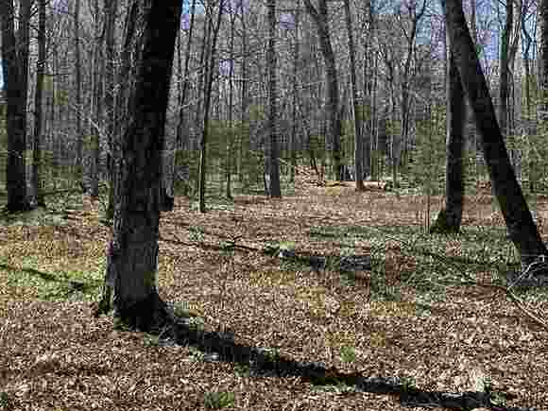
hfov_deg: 34.4
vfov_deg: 27.5
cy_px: 180
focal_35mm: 53
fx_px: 839
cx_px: 68
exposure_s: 1/1721
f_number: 1.78
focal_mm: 6.86
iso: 80
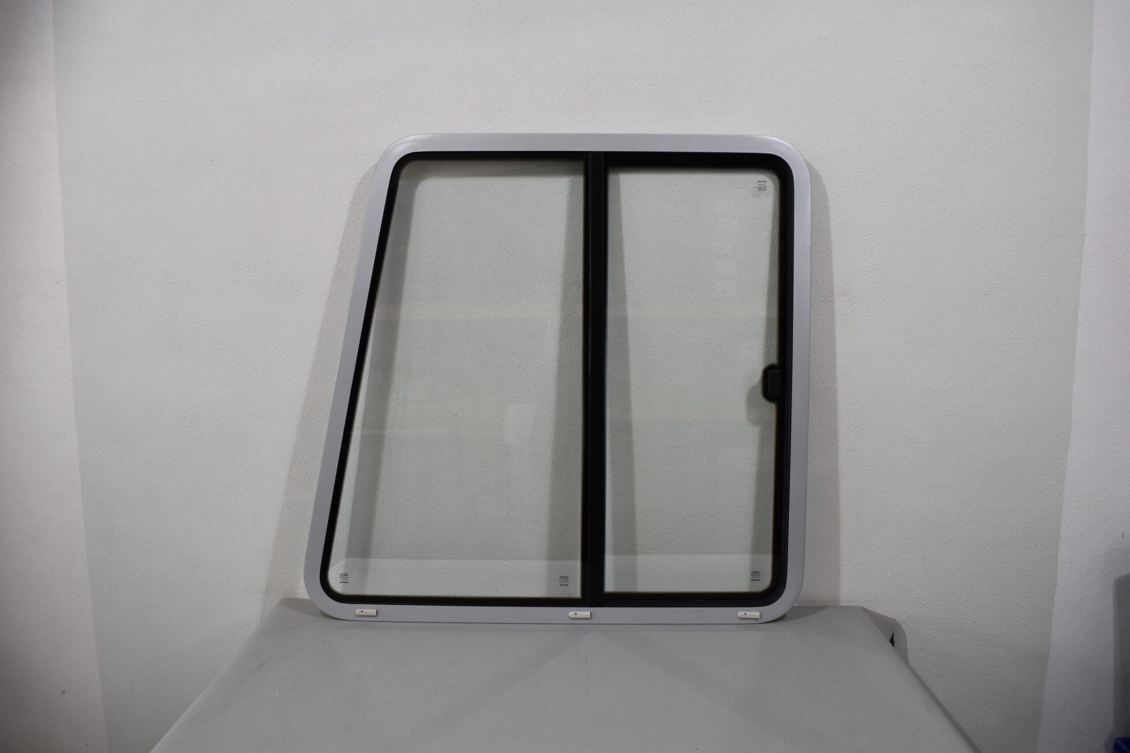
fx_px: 847
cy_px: 376
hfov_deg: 67.4
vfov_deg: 47.9
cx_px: 565
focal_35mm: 27
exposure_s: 1/125
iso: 360
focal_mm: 18
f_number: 5.6
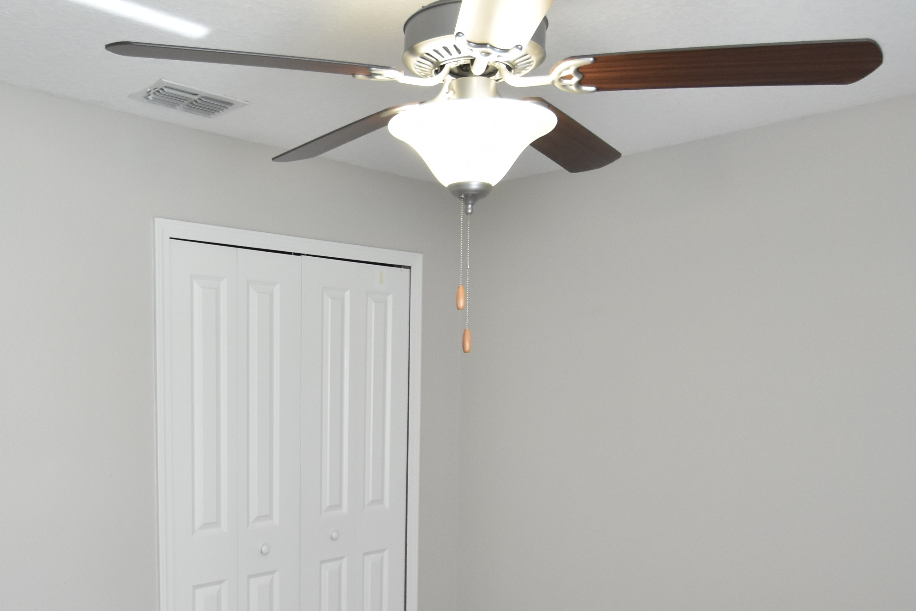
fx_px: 789
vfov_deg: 41.4
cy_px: 438
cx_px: 342
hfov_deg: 59.5
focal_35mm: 31
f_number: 3.5
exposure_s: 1/180
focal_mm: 10
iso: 800
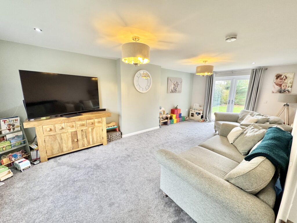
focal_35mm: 14
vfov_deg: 85.7
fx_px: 120
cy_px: 112
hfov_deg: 102.1
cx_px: 148
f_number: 2.2
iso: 200
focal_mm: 2.22
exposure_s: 1/99
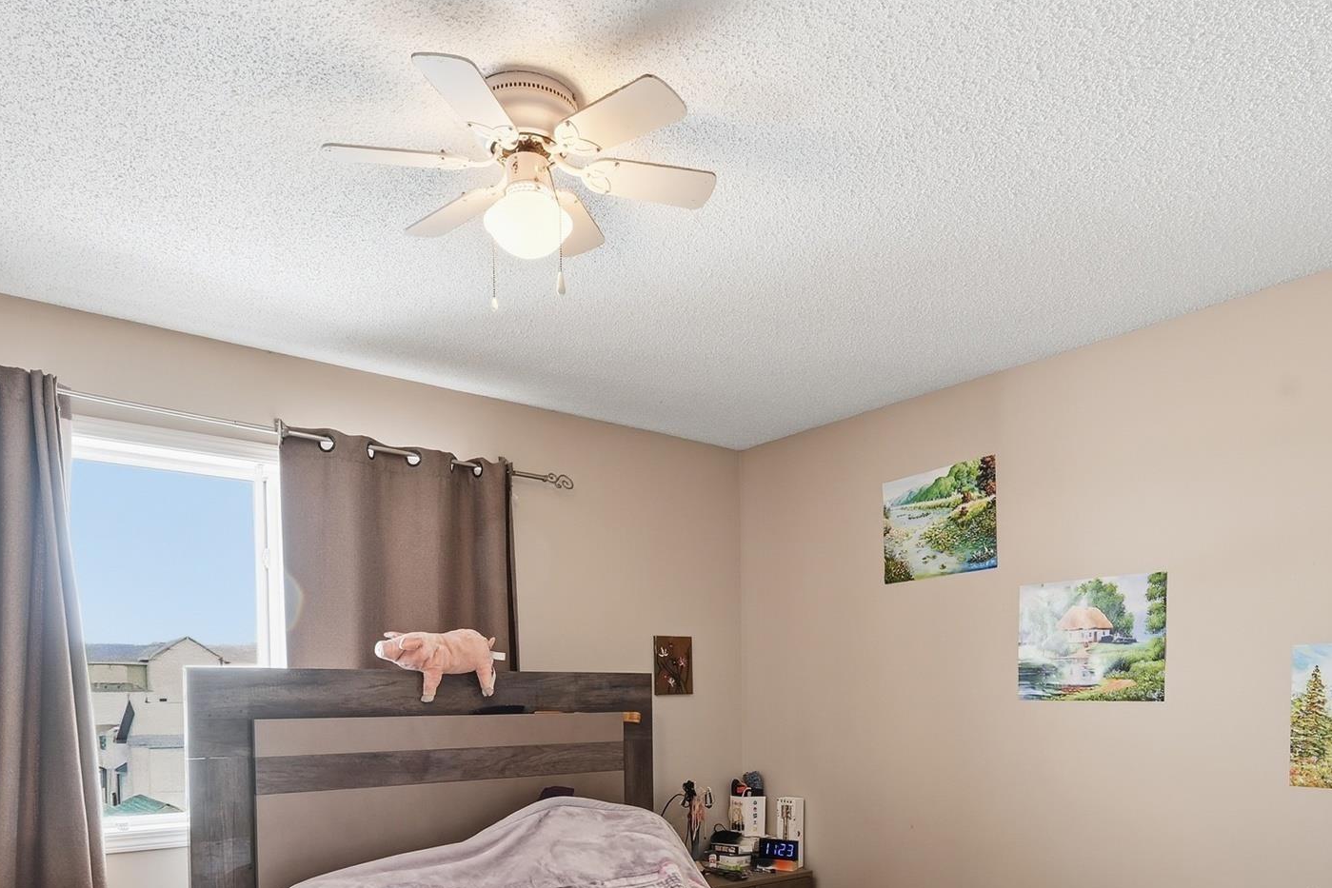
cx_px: 683
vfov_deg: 48.4
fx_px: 925
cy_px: 710
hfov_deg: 71.5
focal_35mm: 25
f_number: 8
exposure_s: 1/8
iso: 100
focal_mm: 14
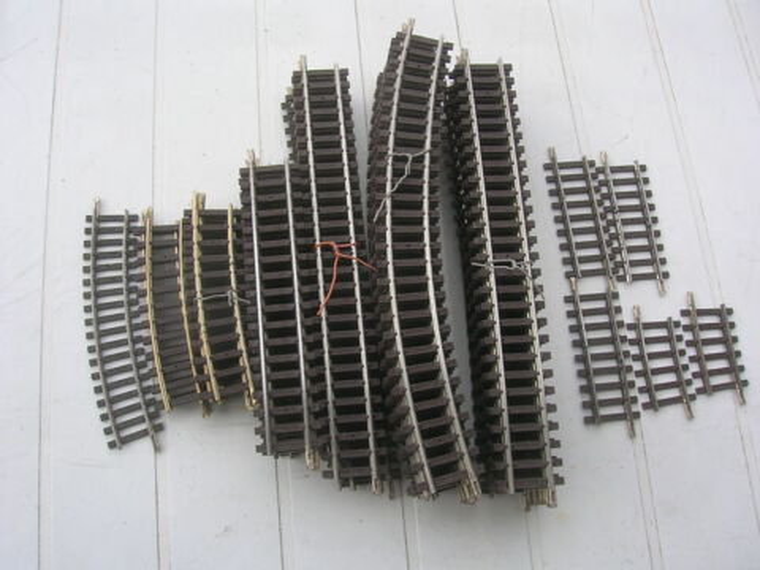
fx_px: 746
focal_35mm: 34
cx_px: 380
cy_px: 285
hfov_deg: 54.0
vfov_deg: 41.8
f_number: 4.9
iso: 50
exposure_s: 1/67.3
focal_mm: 5.7
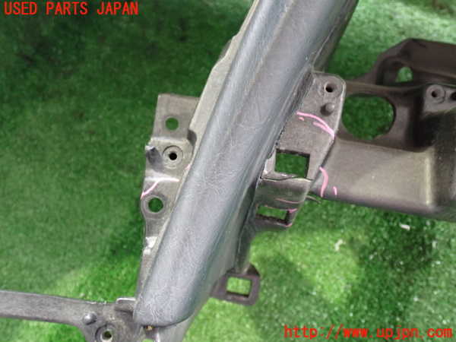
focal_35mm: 38
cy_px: 171
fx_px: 501
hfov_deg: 49.0
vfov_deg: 37.7
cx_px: 228
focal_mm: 6.83
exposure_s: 1/30
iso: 800
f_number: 2.7
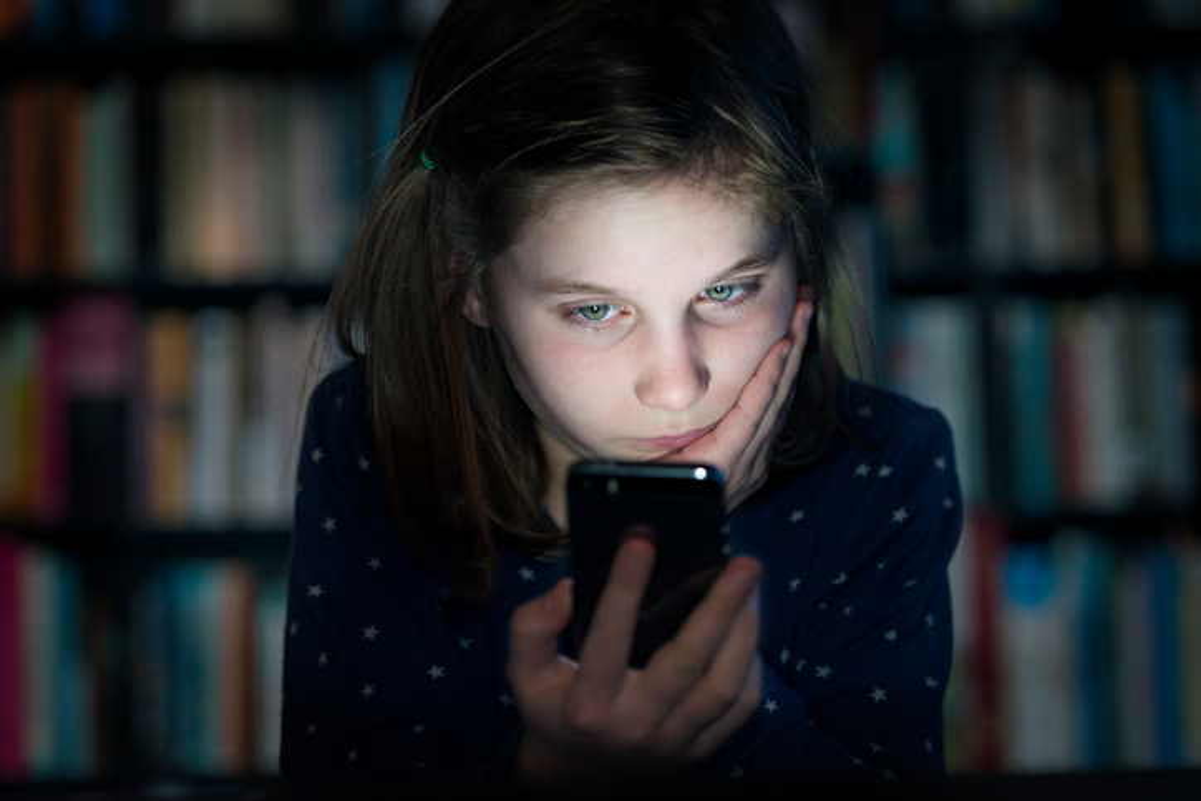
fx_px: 3737
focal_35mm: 112
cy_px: 400
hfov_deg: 18.3
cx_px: 600
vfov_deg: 12.2
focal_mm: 112
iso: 1250
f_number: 3.5
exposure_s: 1/20
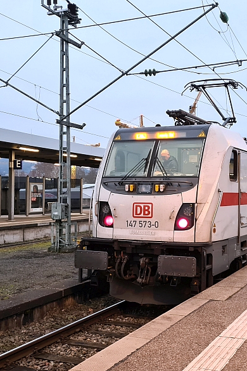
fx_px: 381
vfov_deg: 51.9
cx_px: 218
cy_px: 183
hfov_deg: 34.2
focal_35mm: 37
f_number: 1.8
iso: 250
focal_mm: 5.4
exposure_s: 1/50
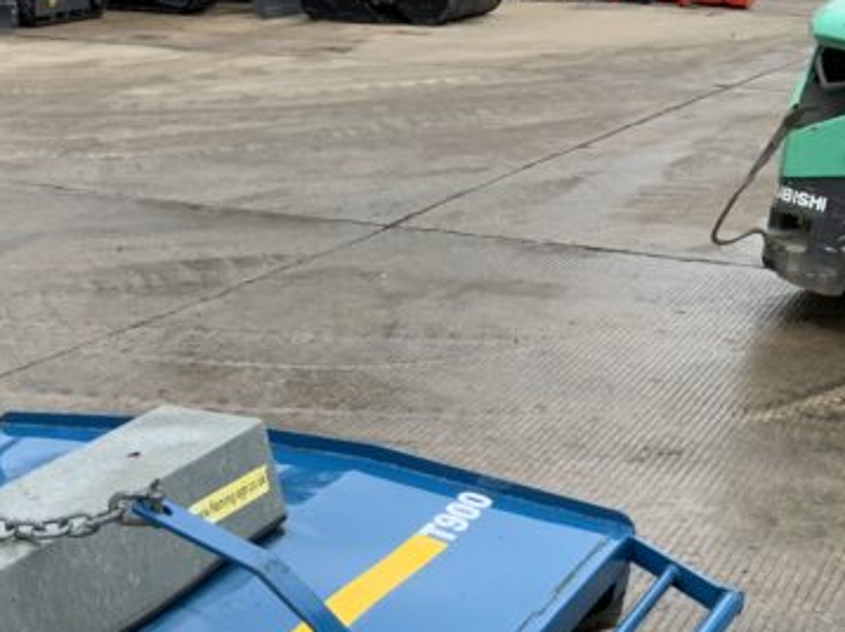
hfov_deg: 22.5
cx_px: -45
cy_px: 762
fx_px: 2025
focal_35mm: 83
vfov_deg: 17.0
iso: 32
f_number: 1.8
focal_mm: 3
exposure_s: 1/122
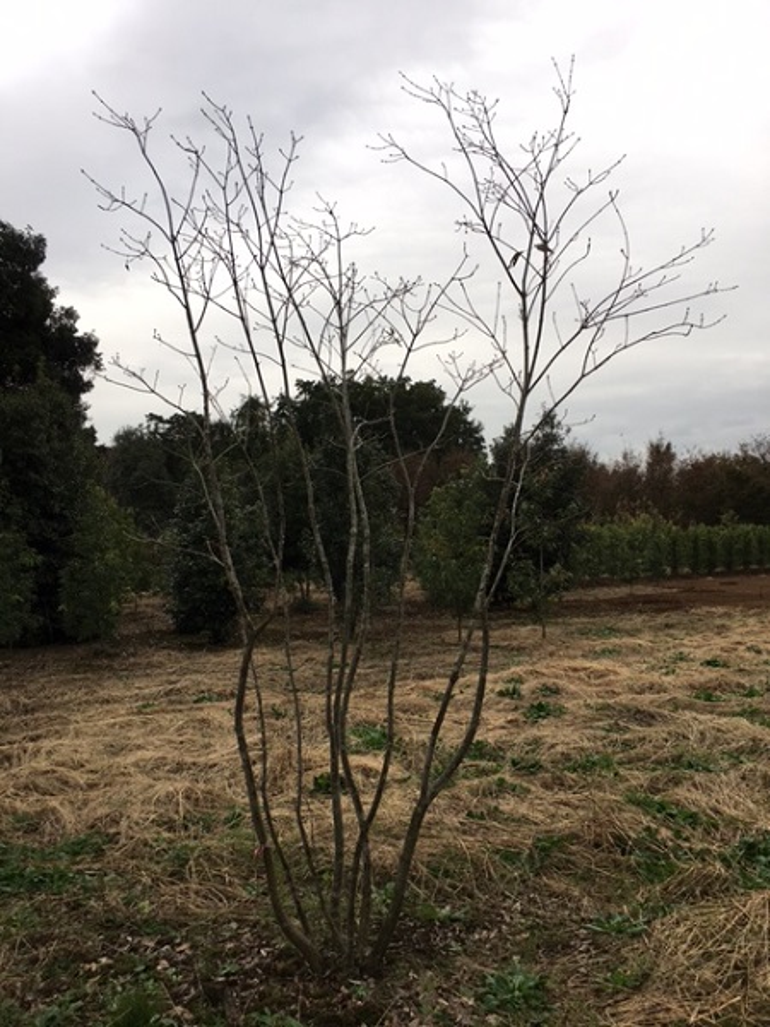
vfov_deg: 61.7
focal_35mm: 29
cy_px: 514
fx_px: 860
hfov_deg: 48.2
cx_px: 385
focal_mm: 4.15
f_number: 2.2
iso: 32
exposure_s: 1/120
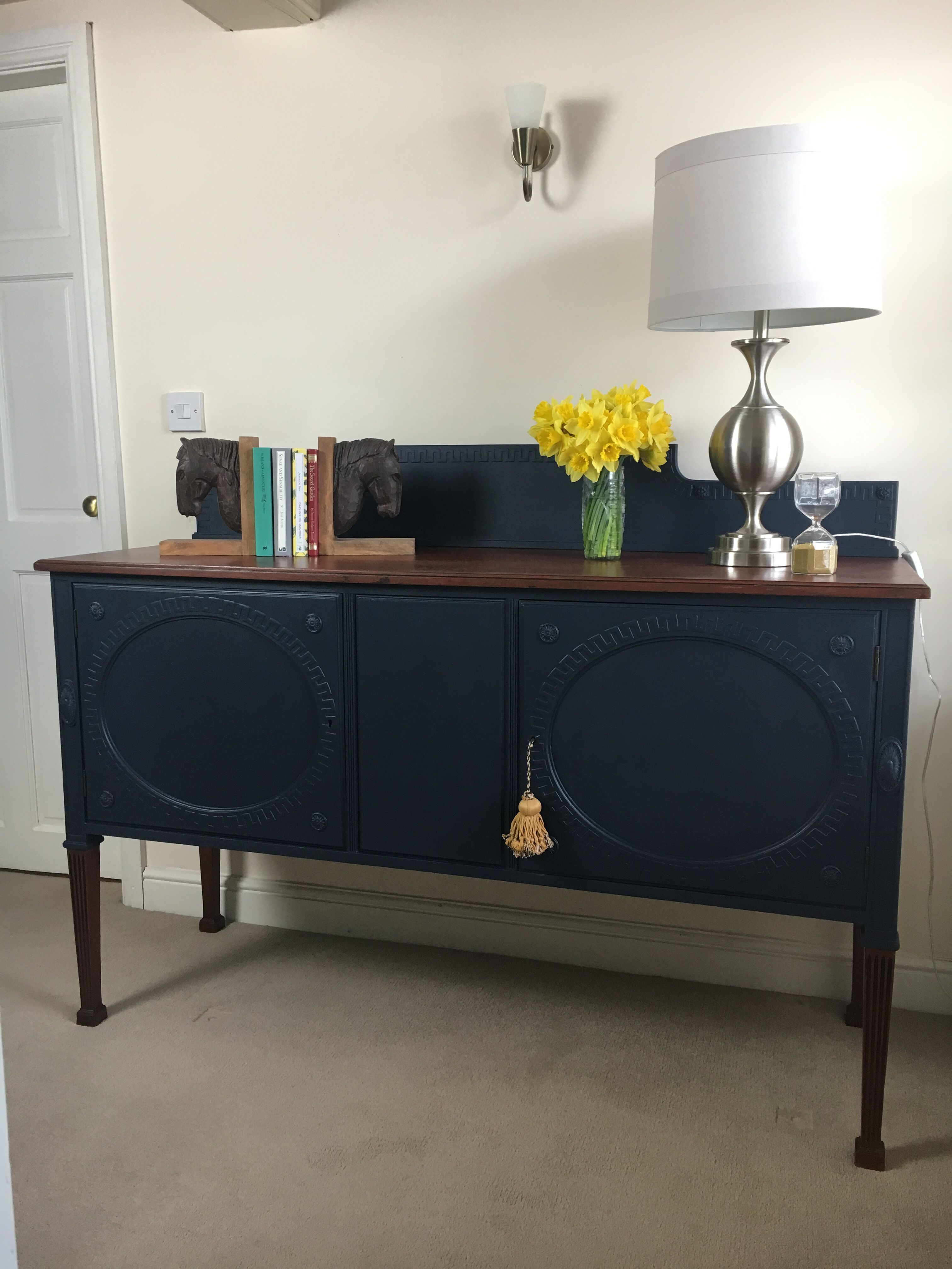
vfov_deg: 61.7
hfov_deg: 48.2
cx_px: 476
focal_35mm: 29
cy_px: 634
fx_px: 1063
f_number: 2.2
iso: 100
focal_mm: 4.15
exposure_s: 1/33
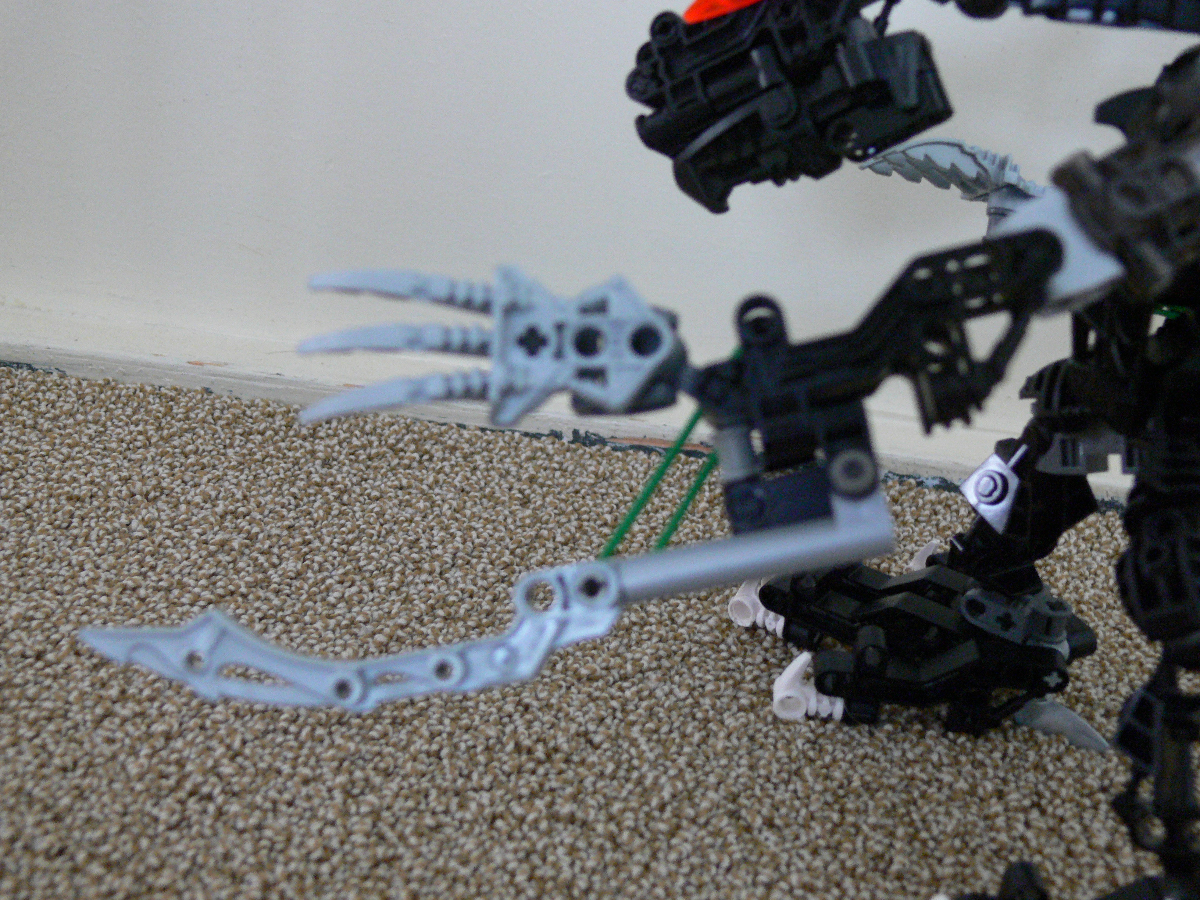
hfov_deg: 38.2
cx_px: 600
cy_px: 450
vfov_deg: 29.1
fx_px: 1733
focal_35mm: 50
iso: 200
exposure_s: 1/4
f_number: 3.2
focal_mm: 10.5
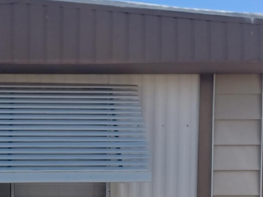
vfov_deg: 15.9
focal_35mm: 88
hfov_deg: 21.8
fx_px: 669
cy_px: 256
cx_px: 37
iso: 32
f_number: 1.8
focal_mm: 4.6
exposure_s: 1/314
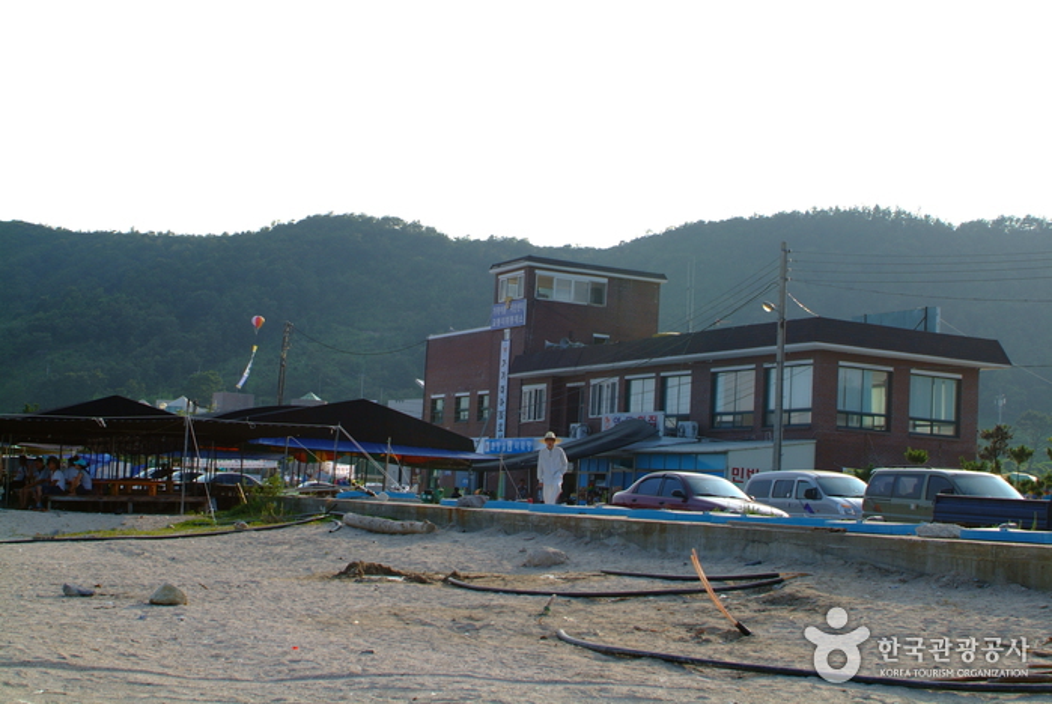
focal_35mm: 53
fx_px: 1551
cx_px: 526
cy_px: 352
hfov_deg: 37.5
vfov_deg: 25.6
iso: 100
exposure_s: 1/180
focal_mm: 35
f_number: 6.7
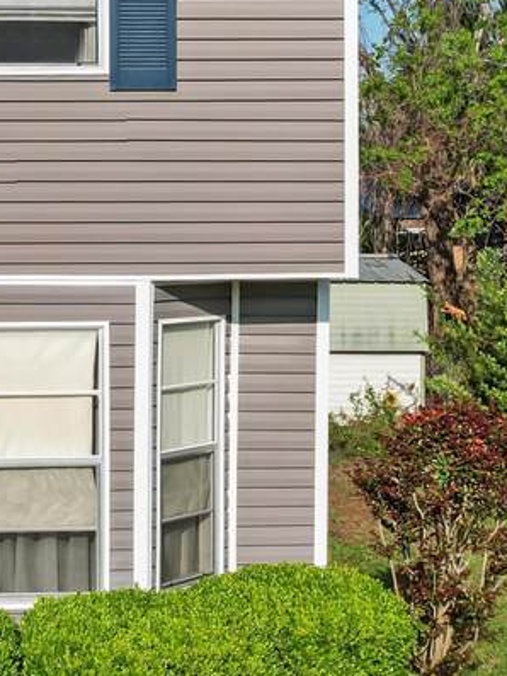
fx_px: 1327
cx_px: 170
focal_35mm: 68
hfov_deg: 21.5
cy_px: 261
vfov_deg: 28.5
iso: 100
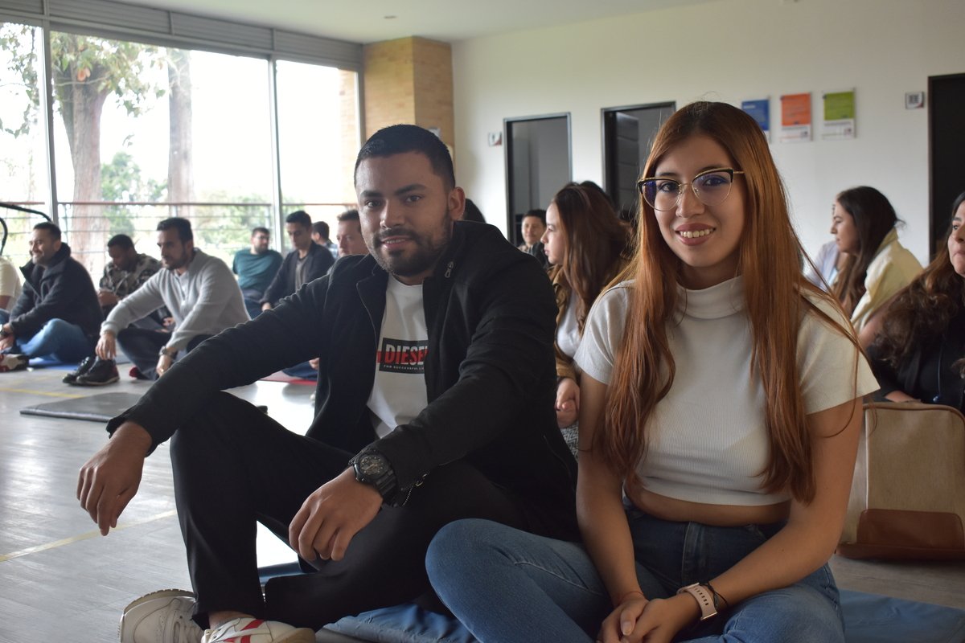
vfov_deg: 31.9
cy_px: 322
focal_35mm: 42
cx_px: 482
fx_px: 1126
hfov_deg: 46.4
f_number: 5.6
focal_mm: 28
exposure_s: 1/125
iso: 800
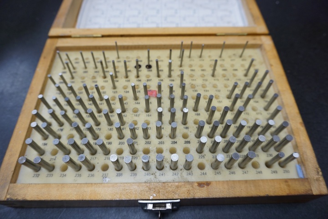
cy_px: 110
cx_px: 164
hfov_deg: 73.7
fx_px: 219
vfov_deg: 53.1
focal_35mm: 24
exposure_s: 1/60
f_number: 4
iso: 320
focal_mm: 16
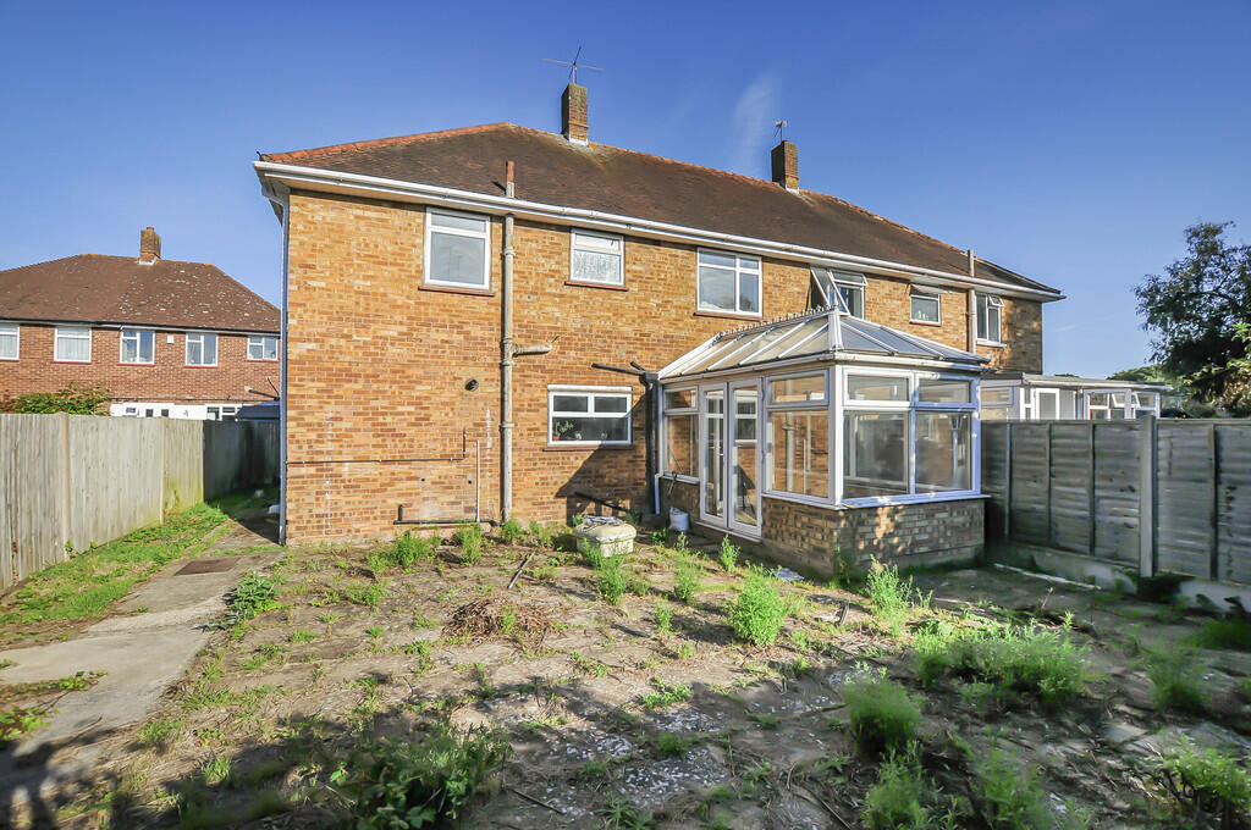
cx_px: 626
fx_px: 521
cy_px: 415
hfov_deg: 100.5
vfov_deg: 77.2
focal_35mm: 15
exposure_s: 1/1000
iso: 200
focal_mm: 10
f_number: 5.6
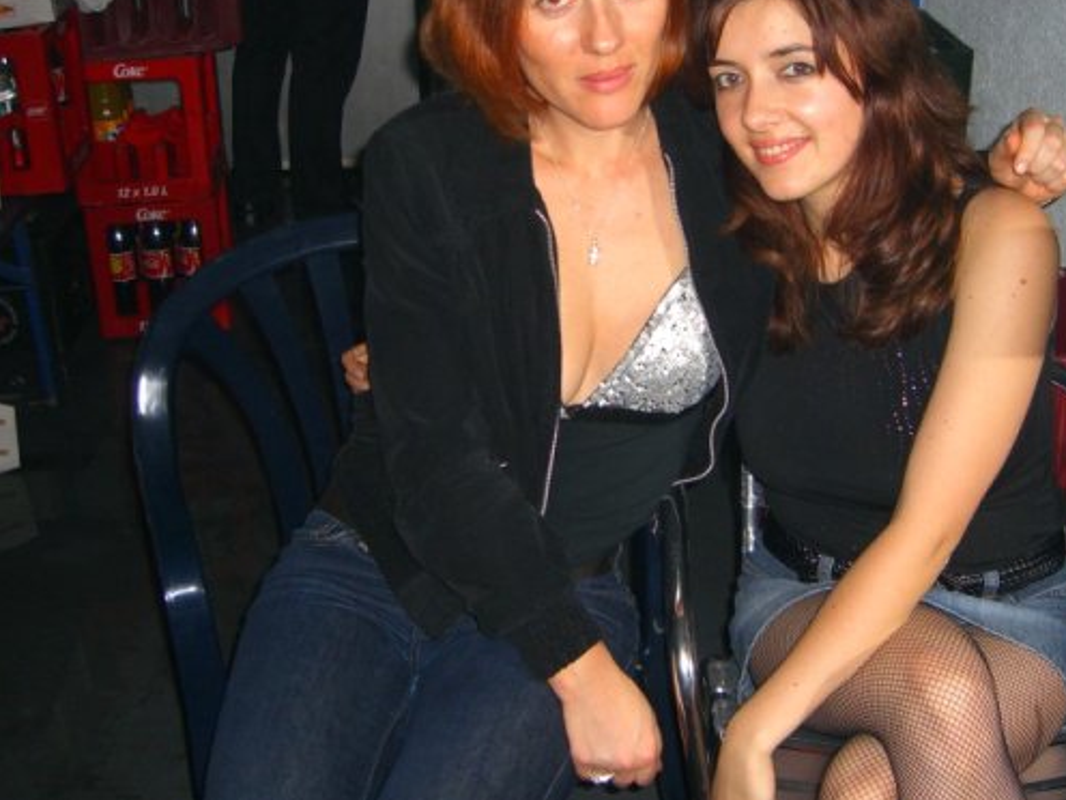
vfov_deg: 31.4
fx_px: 1417
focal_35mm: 46
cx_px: 606
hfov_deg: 41.2
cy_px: 318
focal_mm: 7.9
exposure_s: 1/60
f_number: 2.8
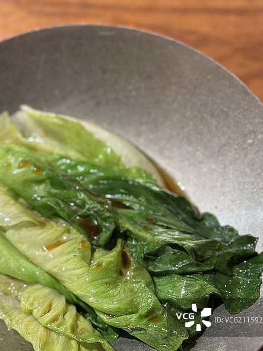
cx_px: 121
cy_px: 206
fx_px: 659
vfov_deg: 29.8
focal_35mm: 65
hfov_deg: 22.6
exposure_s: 1/33
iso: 320
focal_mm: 6.86
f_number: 1.78
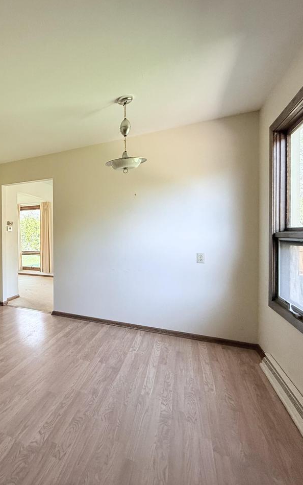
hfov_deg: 48.3
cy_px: 240
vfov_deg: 85.1
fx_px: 264
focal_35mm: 20
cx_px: -5
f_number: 2.2
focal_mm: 2.22
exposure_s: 1/99
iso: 200
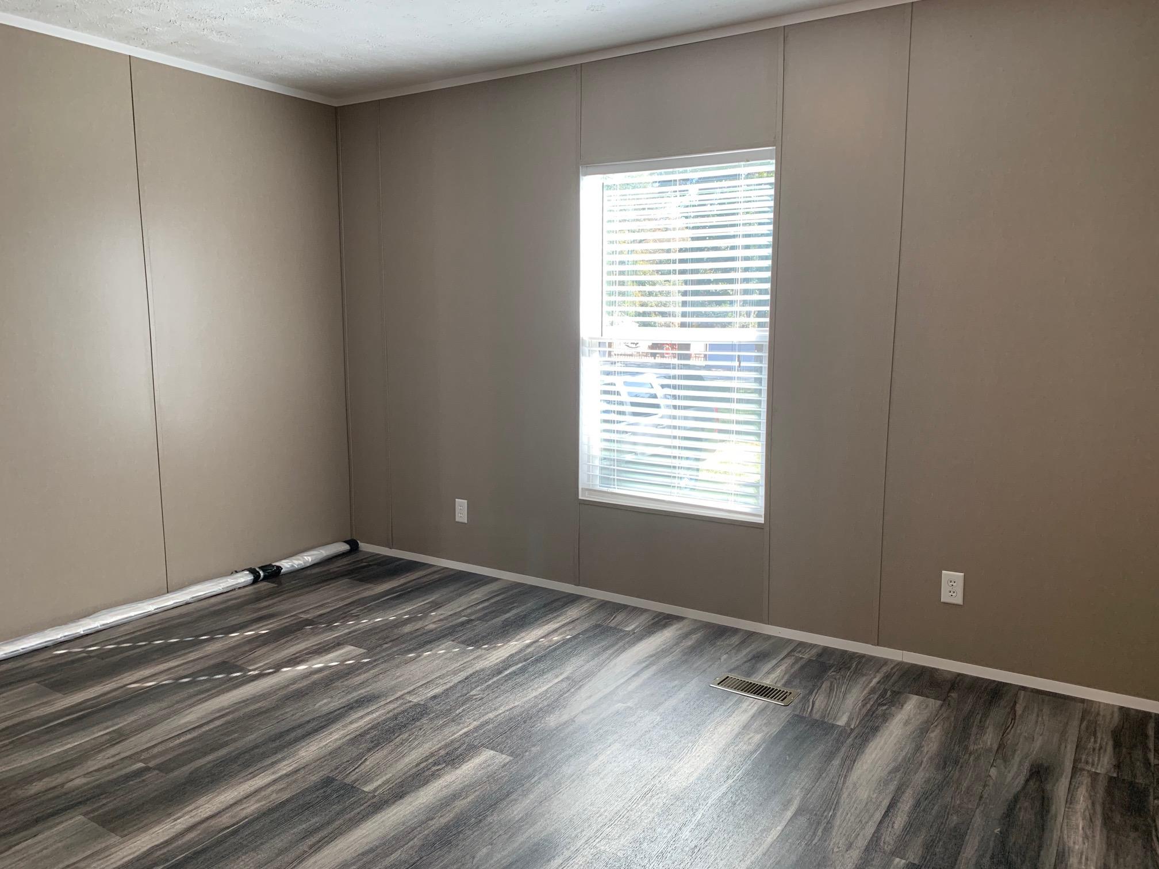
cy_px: 434
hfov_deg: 67.3
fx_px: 871
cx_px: 580
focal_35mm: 26
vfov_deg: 53.1
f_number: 1.8
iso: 80
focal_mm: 4.25
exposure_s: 1/121
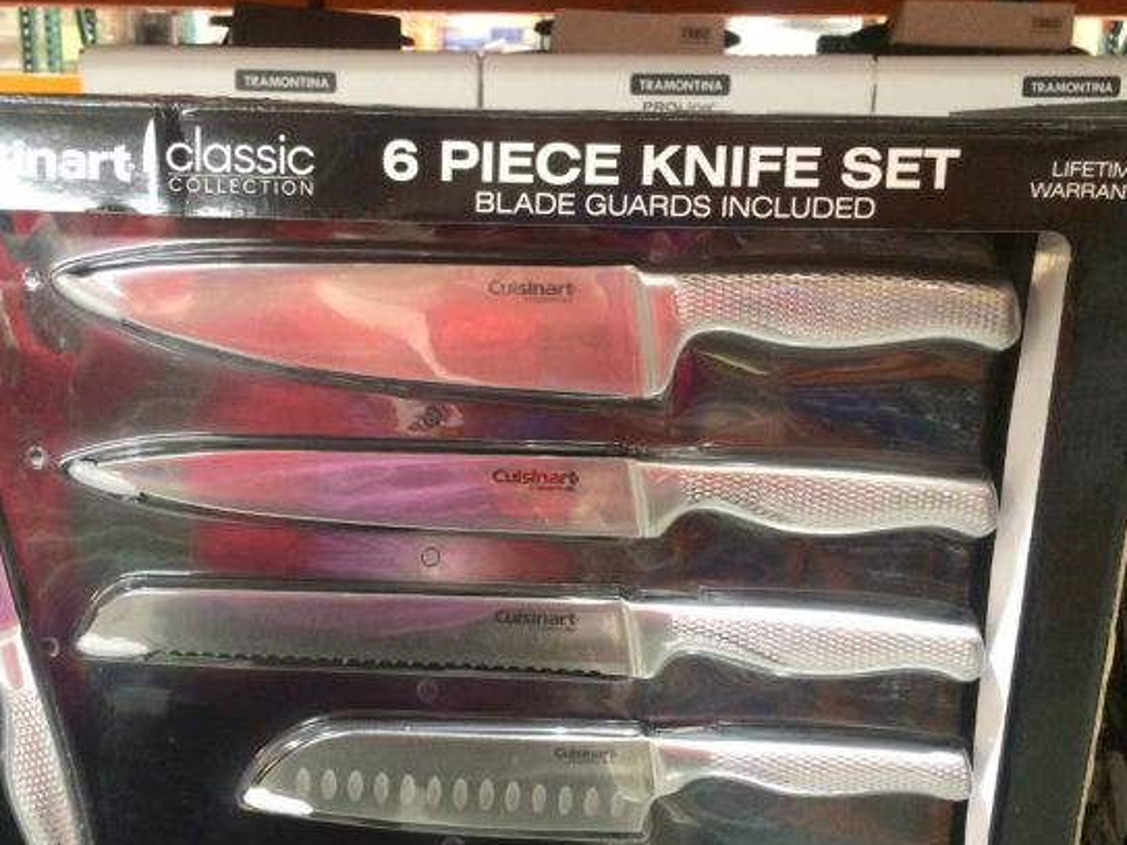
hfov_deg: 45.6
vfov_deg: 34.8
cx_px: 465
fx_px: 1335
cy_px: 552
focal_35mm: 41
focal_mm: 4.15
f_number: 2.2
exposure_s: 1/33
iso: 250
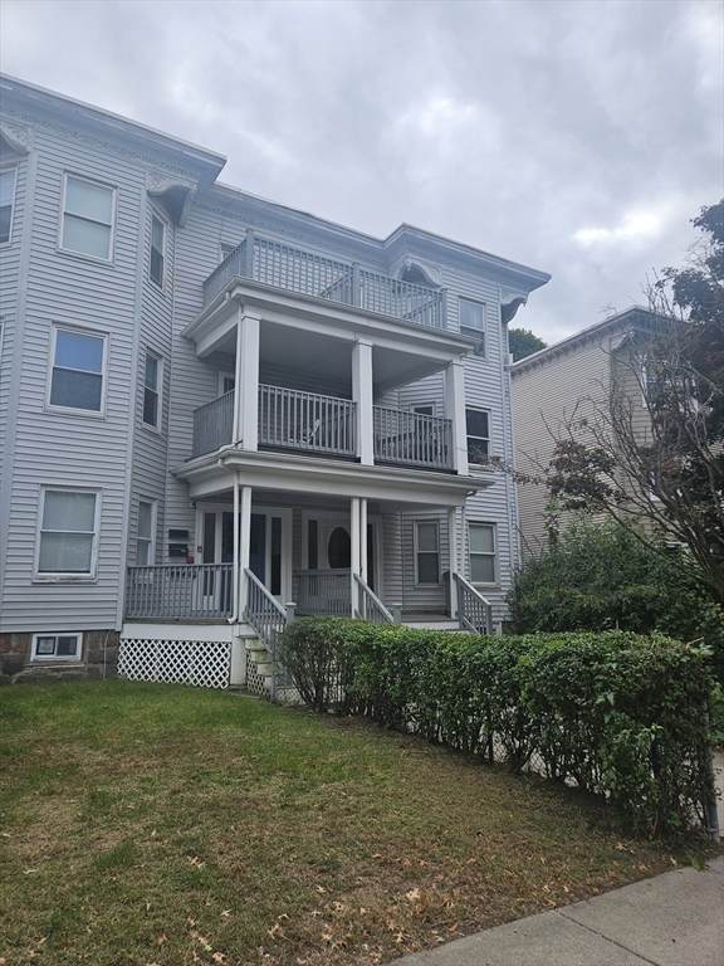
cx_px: 362
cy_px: 483
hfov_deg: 58.9
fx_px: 641
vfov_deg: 73.9
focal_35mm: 23
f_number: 1.8
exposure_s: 1/1677
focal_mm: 5.4
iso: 32
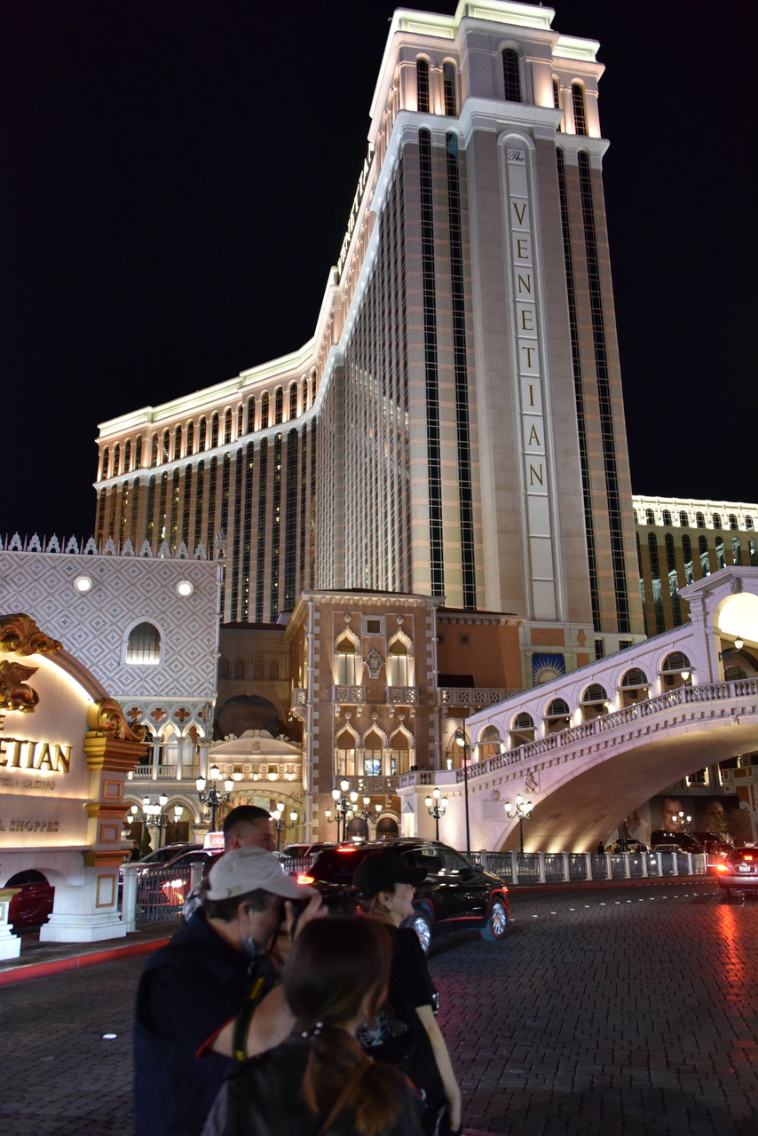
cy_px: 568
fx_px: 884
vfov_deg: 65.5
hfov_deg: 46.4
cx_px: 379
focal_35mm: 28
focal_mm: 28
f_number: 3.5
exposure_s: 1/60
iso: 5600
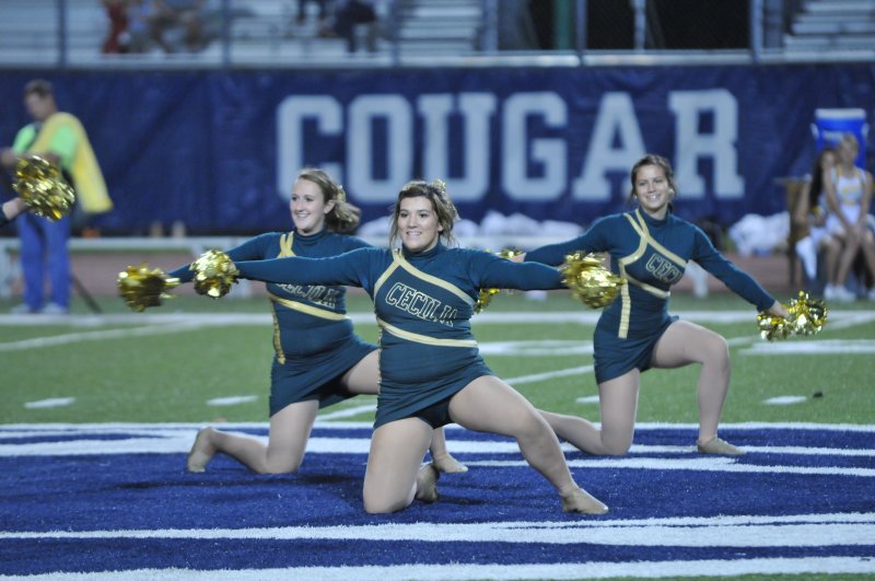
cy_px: 290
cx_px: 438
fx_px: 7281
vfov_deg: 4.6
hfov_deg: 6.9
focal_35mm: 300
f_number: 2.8
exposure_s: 1/125
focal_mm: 200
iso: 1600
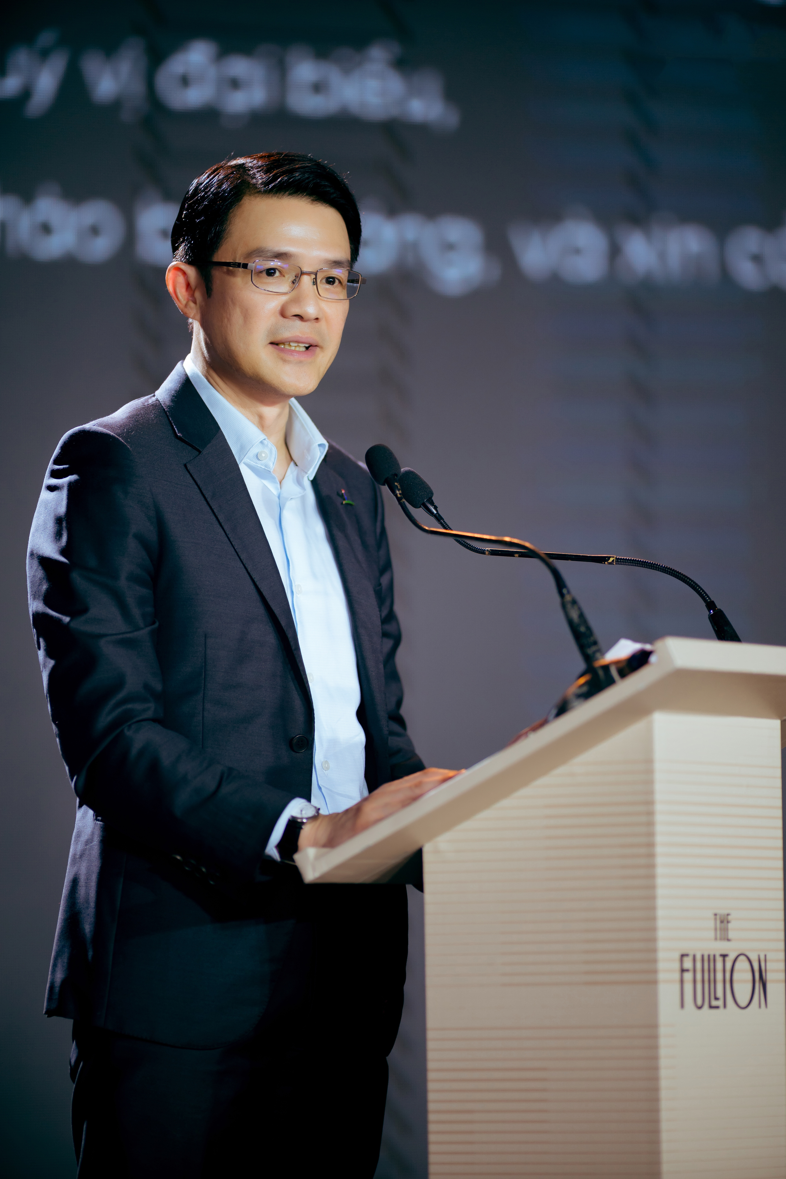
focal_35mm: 200
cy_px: 590
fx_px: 6549
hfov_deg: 6.9
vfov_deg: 10.3
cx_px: 393
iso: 640
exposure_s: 1/500
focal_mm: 200
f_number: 1.8
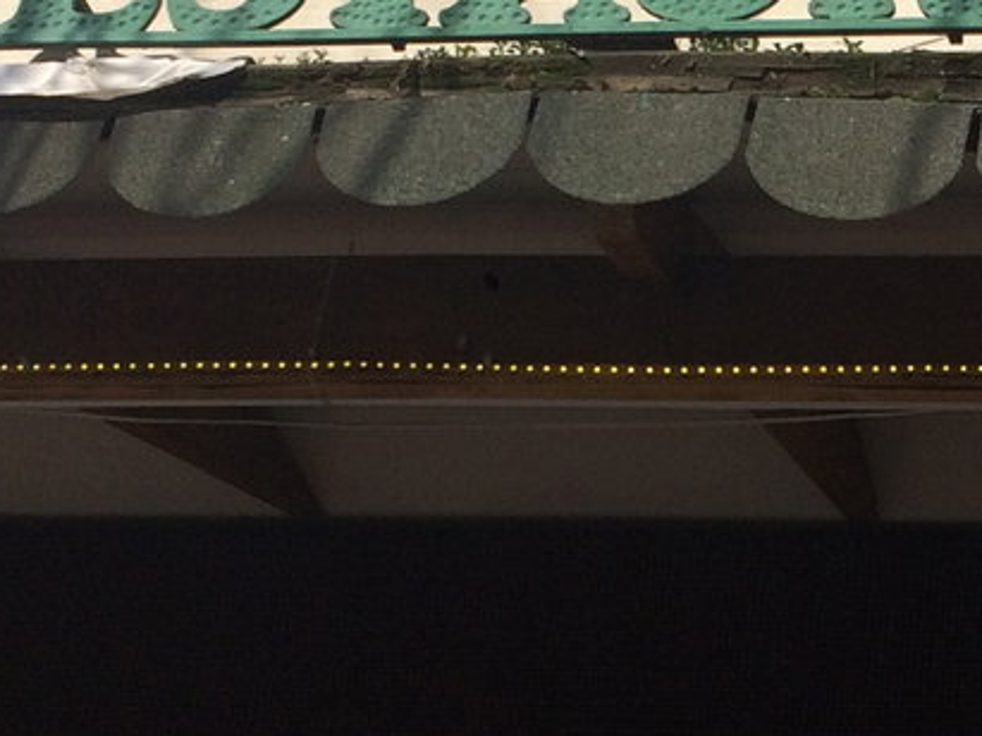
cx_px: 960
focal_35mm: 113
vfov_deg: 13.1
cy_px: 497
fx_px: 3205
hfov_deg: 17.1
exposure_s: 1/3425
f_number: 2.2
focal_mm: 4.15
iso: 32
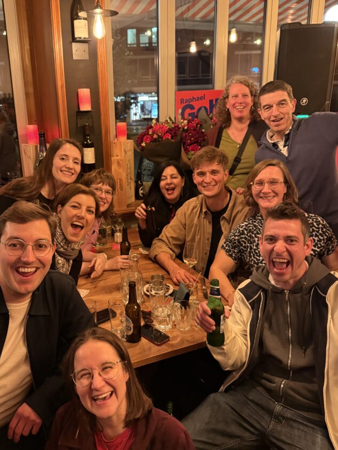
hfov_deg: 48.0
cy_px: 217
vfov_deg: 61.6
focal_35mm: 29
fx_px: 377
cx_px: 137
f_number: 1.78
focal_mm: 6.76
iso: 800
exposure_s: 1/33
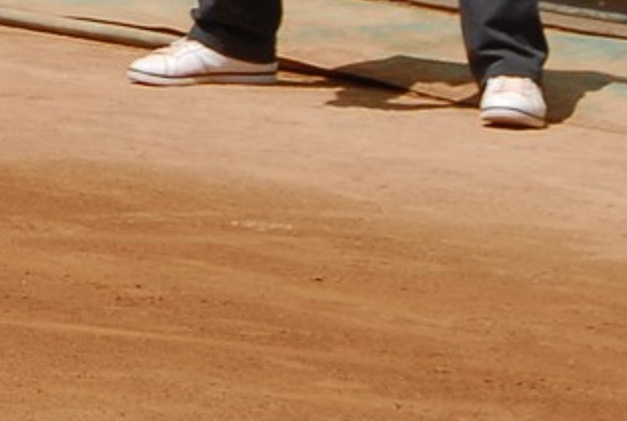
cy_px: -567
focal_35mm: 603
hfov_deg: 3.4
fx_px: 10524
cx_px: -1036
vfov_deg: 2.3
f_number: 7.1
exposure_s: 1/640
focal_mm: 65
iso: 200
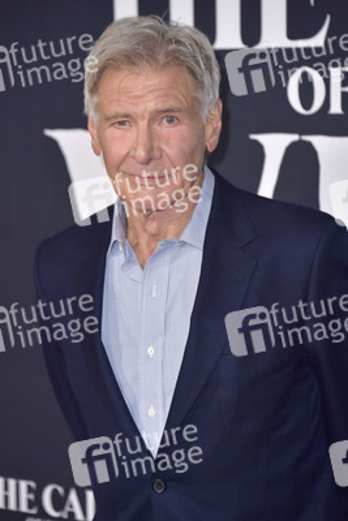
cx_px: 174
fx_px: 2897
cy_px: 260
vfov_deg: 10.3
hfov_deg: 6.9
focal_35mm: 200
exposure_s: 1/250
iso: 400
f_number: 7.1
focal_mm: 200
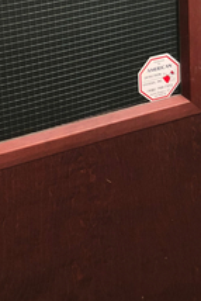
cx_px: 141
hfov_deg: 17.2
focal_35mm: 79
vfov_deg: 23.6
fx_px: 661
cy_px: -53
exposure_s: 1/15
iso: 50
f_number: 1.8
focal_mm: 3.99
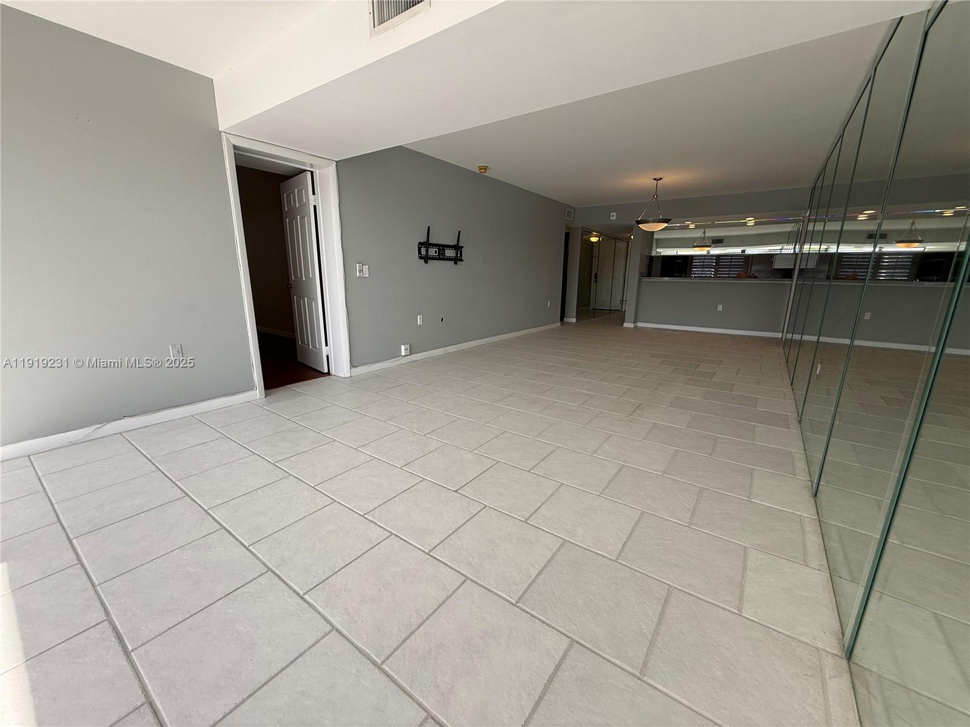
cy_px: 364
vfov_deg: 85.7
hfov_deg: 102.1
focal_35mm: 14
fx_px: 392
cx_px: 485
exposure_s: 1/205
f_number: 2.2
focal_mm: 2.22
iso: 50
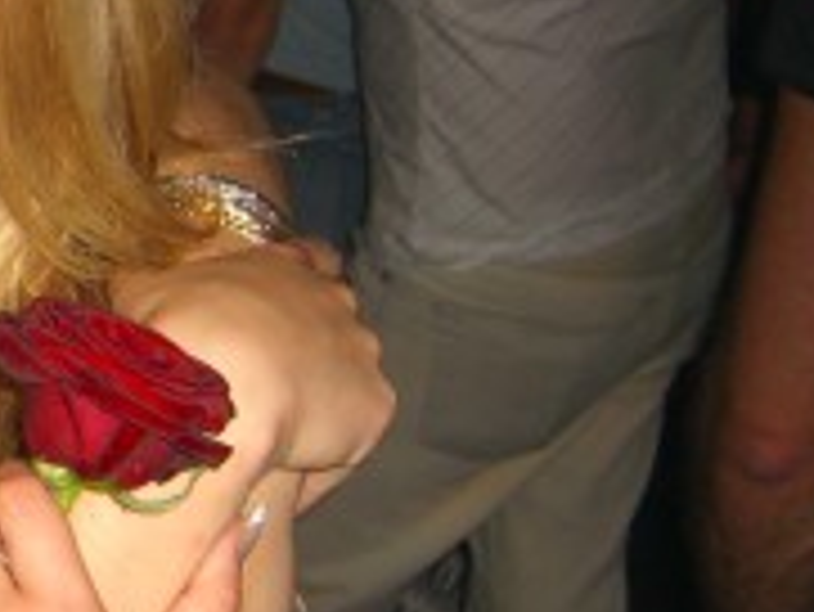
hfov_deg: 14.7
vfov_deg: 11.8
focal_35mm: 126
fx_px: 2965
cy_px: 234
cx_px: -355
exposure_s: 1/60
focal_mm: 7.9
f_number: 2.8
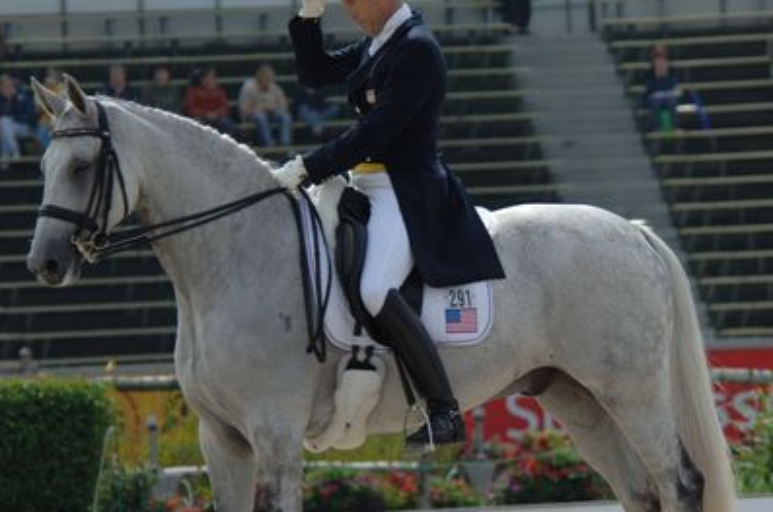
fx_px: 10110
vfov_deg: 2.9
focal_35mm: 472
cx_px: 524
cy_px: 344
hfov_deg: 4.4
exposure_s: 1/1250
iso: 200
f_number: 5.3
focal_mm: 195
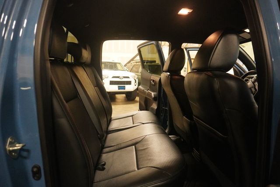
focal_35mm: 24
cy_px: 94
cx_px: 140
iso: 6400
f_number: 3.5
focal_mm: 16
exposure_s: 1/100
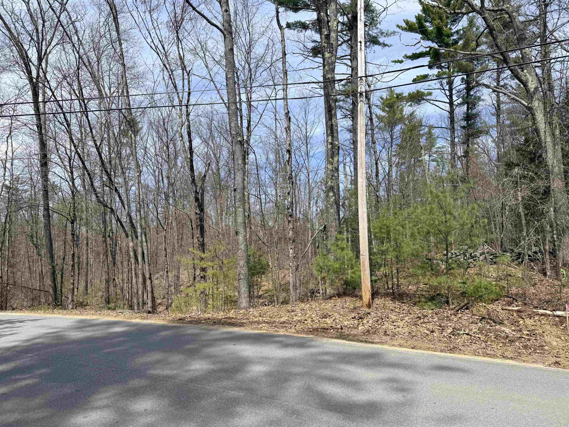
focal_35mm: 24
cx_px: 284
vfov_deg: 56.8
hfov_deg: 71.6
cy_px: 214
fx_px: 394
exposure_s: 1/3759
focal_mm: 6.76
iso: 80
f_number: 1.78
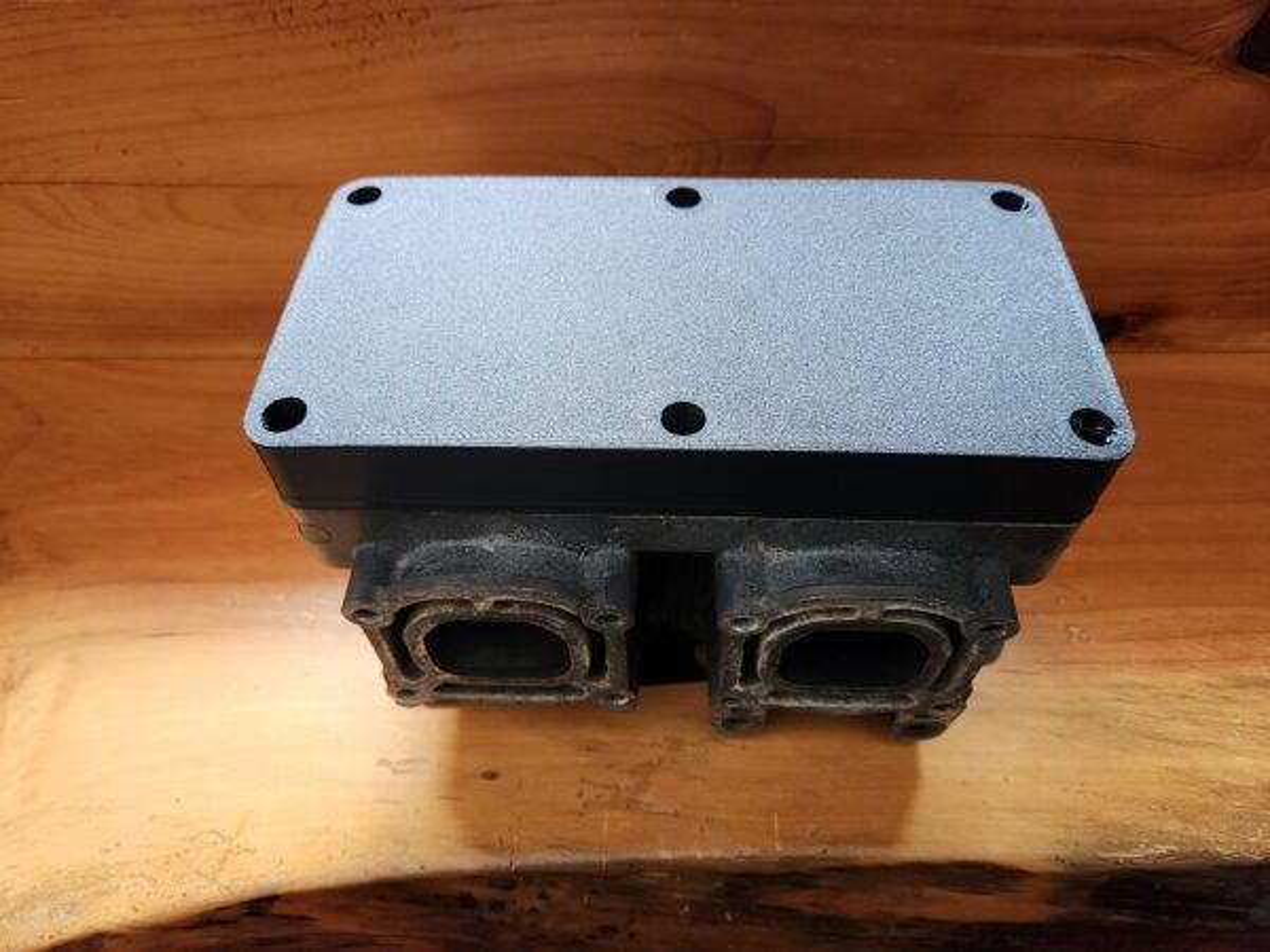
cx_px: 635
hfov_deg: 73.9
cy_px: 476
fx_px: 844
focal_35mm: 23
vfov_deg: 58.9
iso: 400
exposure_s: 1/120
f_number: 1.8
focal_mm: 5.4
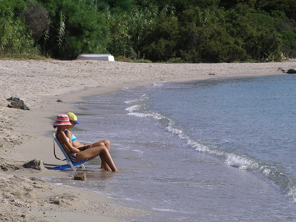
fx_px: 1598
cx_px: 148
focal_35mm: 187
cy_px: 111
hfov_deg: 10.6
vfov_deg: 7.9
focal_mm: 39
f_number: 6
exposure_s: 1/674
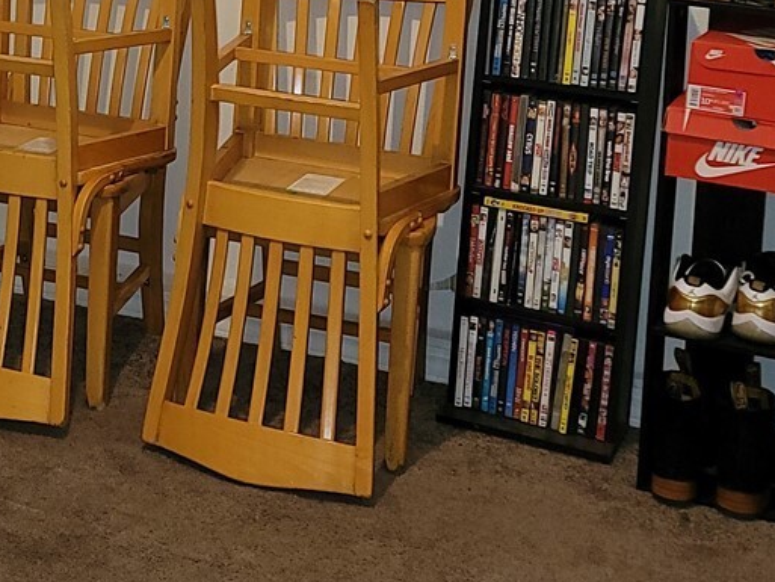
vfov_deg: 18.3
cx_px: -137
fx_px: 1747
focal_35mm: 78
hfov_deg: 23.1
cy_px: -26
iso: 125
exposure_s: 1/15
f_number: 1.8
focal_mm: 7
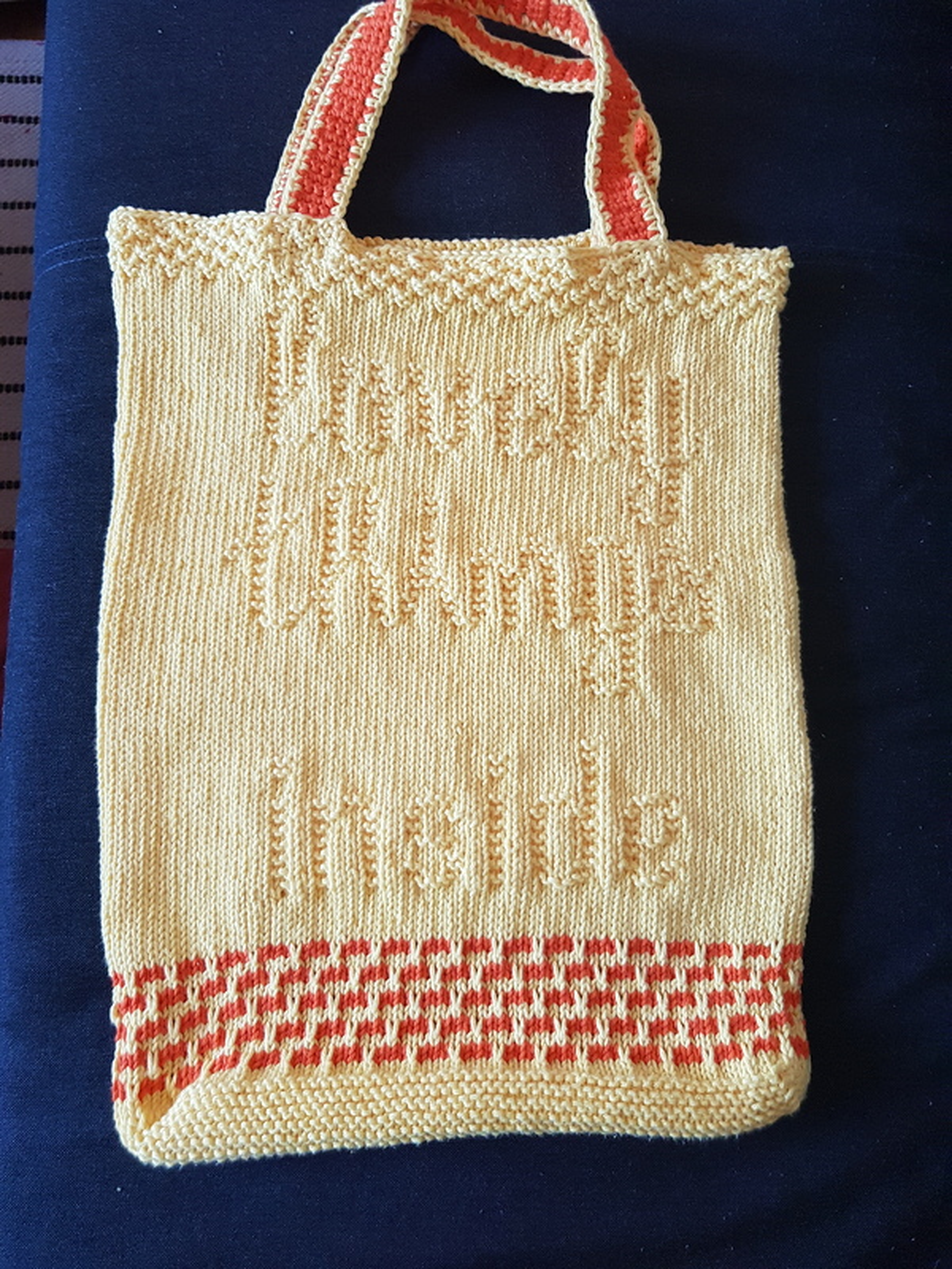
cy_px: 634
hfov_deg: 53.1
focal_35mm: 26
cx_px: 476
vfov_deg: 67.3
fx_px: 953
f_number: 1.7
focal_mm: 4.2
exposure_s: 1/33
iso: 160
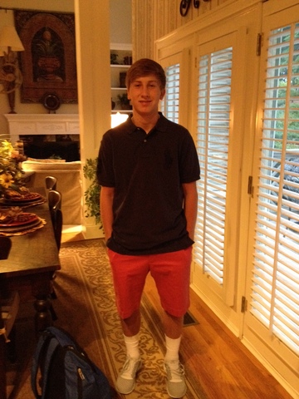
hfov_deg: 40.7
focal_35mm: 35
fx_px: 403
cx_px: 150
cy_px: 200
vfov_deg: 52.6
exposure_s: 1/15
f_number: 2.4
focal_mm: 4.28
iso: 640
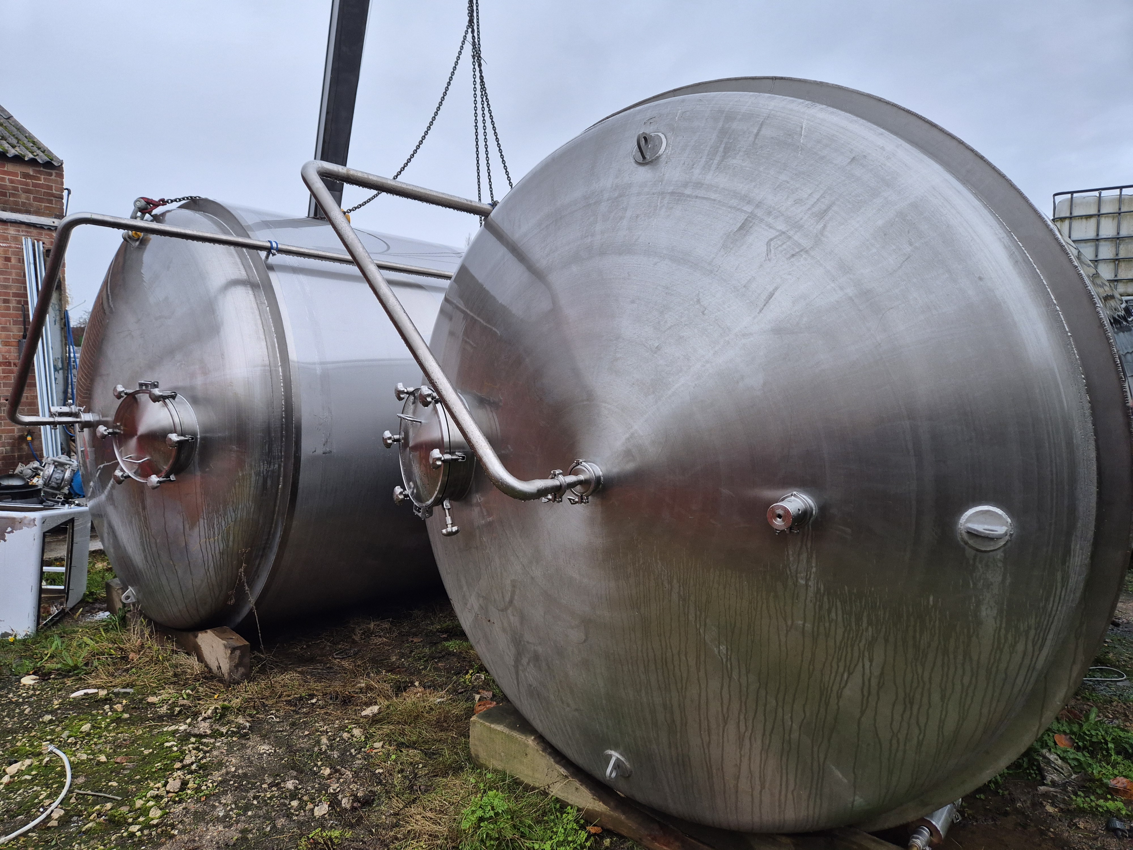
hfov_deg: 73.9
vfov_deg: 58.9
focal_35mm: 23
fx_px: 753
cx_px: 566
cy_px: 425
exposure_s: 1/100
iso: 200
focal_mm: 5.4
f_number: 1.8
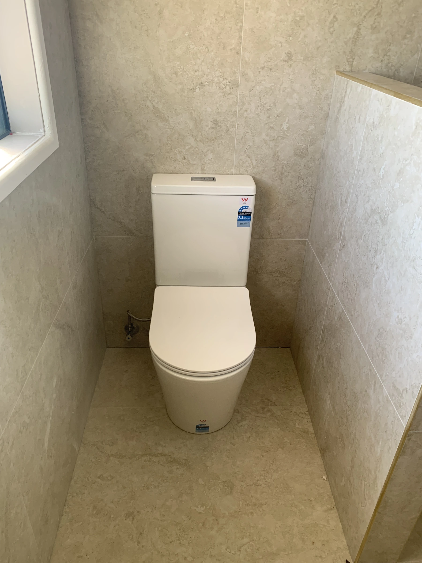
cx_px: 211
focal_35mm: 26
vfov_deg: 67.3
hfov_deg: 53.1
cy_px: 282
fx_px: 423
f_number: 1.8
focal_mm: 4.25
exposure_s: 1/121
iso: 80
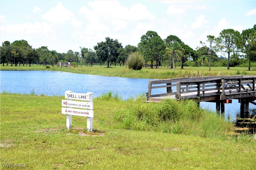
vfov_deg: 18.1
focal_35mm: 75
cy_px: 85
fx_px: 532
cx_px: 128
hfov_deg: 27.0
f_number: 5
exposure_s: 1/200
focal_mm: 50
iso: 100
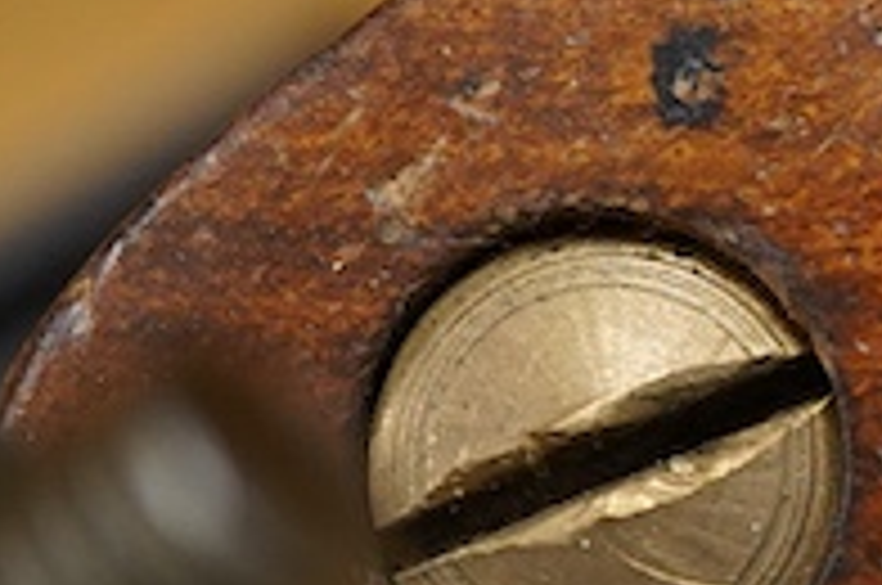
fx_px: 5063
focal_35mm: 207
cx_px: 1390
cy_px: -108
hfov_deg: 9.6
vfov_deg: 6.6
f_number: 3.5
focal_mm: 30
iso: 1250
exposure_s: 1/125
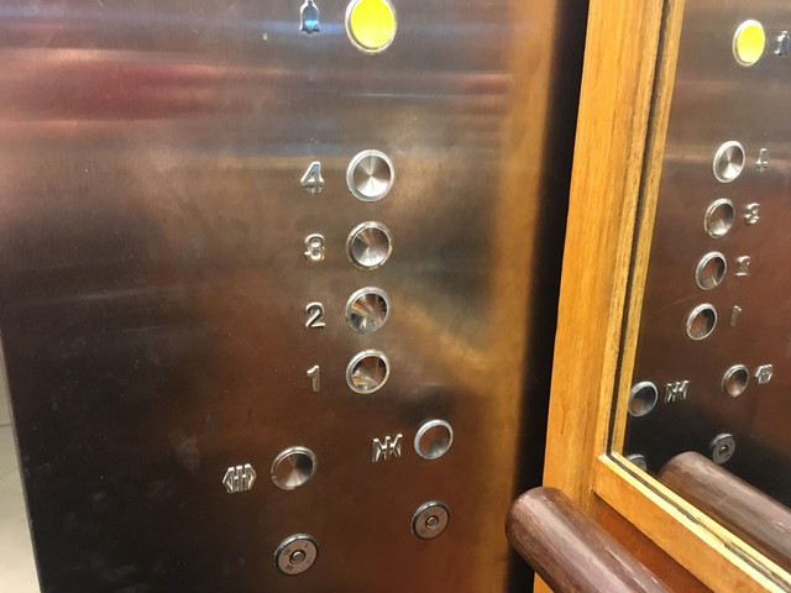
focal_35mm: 29
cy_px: 296
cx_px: 396
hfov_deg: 61.7
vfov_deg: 48.2
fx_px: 663
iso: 250
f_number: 2.2
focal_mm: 4.15
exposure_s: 1/17
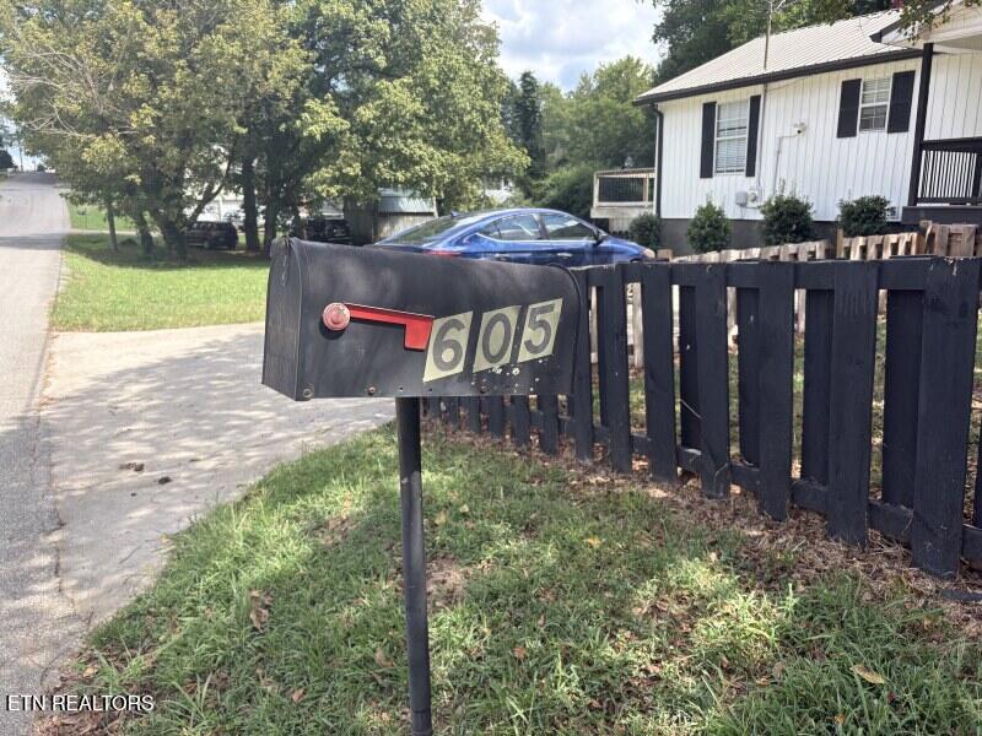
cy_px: 368
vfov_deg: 53.1
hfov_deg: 67.3
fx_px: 738
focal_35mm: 26
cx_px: 491
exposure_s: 1/810
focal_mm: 5.96
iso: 50
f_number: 1.6
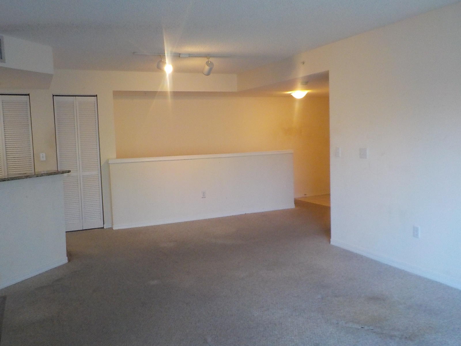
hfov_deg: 60.0
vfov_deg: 46.8
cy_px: 173
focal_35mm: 30
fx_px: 400
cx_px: 230
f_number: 3.3
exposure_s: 1/30
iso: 320
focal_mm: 4.1
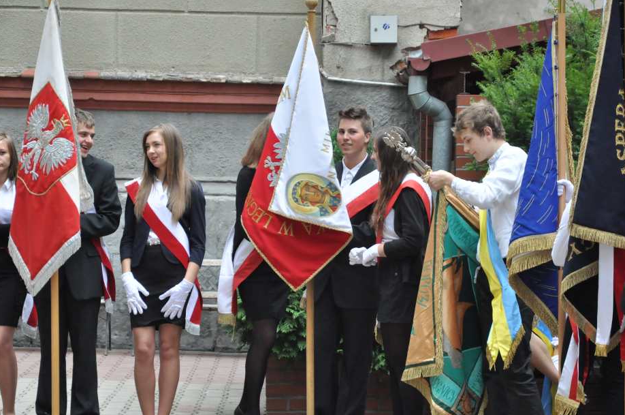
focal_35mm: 154
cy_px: 228
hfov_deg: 13.4
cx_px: 323
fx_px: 2669
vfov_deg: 8.9
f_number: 5.6
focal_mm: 92
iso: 2000
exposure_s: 1/1250
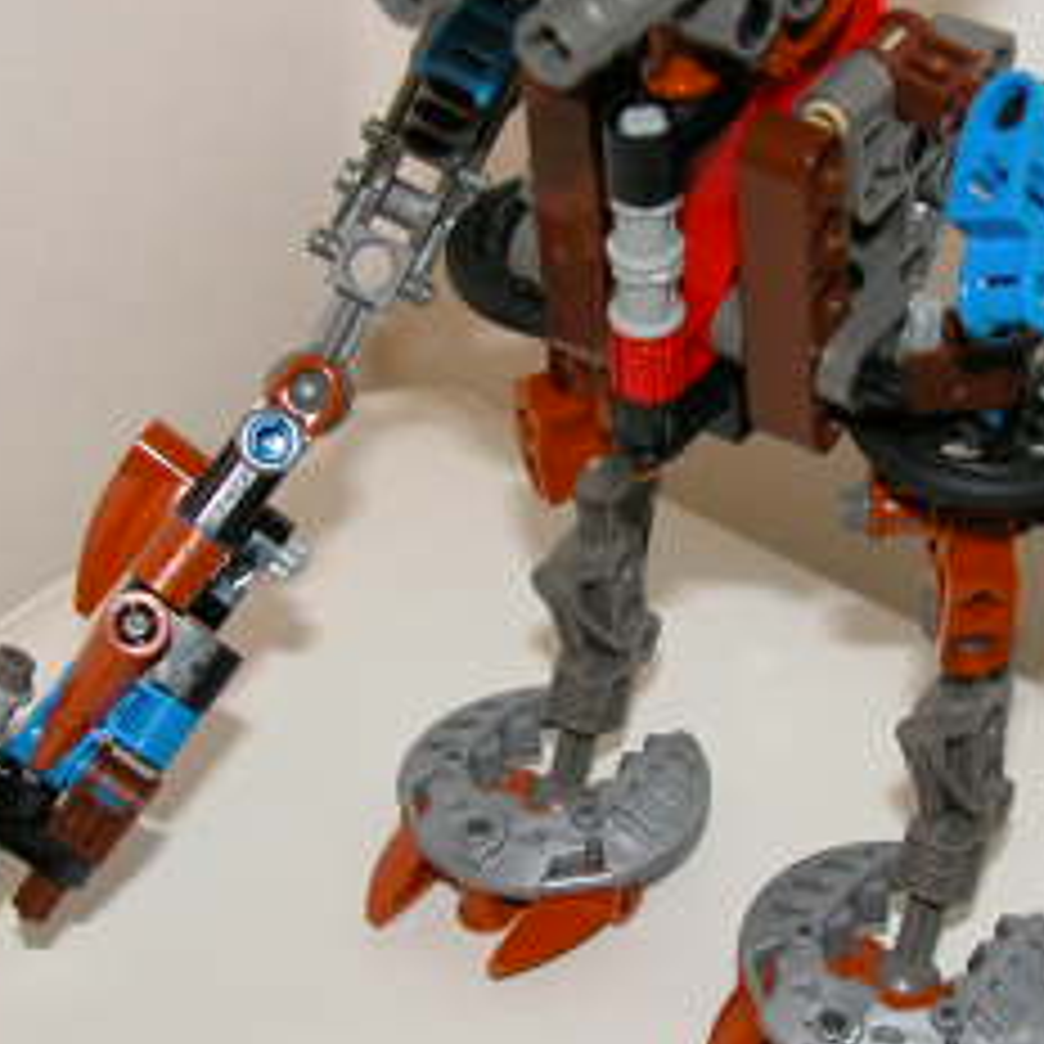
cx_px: 648
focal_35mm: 83
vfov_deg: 20.9
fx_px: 2832
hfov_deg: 20.8
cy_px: 518
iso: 100
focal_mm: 8.9
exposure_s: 1/60
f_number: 2.8
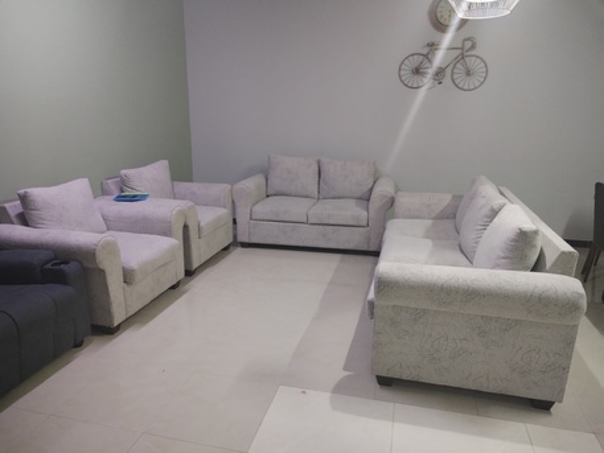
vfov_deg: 53.1
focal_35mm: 26
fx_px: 454
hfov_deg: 67.3
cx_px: 302
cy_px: 226
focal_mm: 4.75
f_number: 1.8
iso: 1110
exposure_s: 1/24
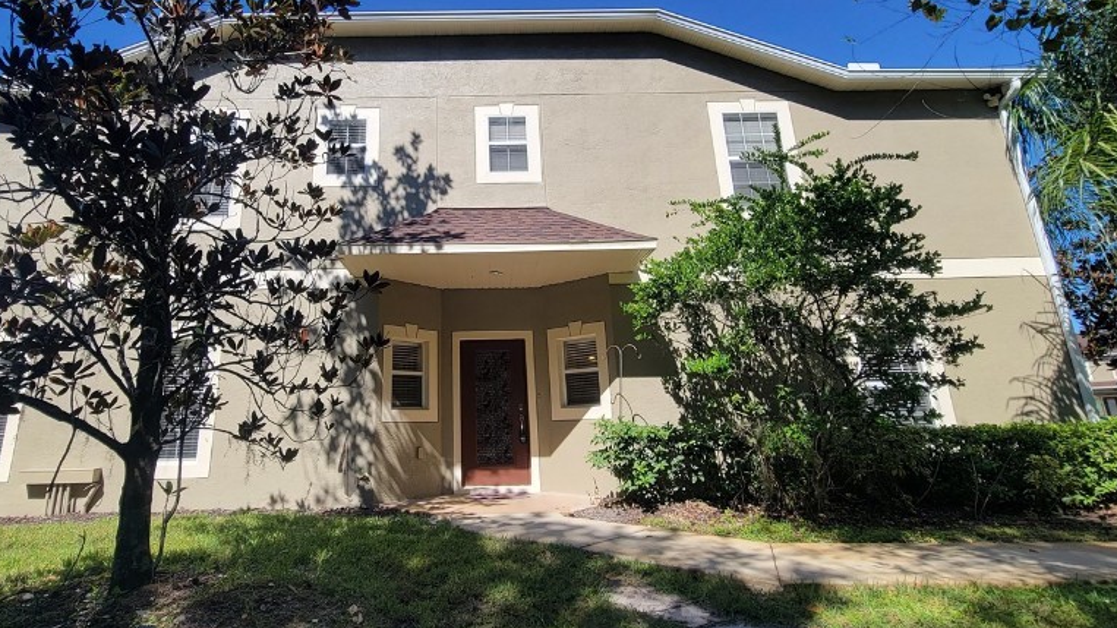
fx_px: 563
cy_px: 233
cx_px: 477
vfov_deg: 57.6
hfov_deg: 89.0
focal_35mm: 19
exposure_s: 1/1005
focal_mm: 2.2
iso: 50
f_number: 2.2
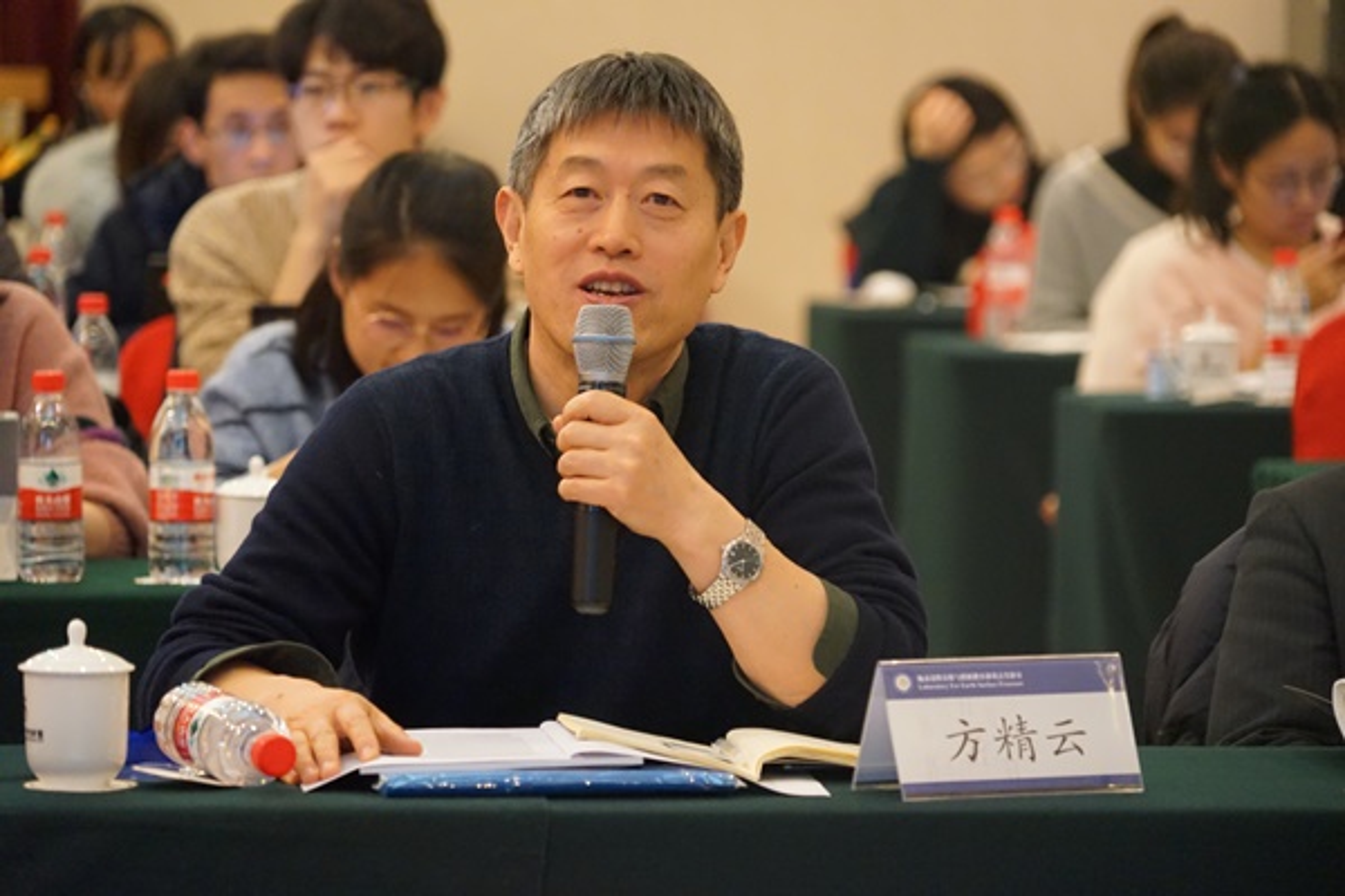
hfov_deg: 9.4
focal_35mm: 219
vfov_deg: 6.3
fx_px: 8181
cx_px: 672
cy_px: 448
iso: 6400
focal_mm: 219
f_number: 6.3
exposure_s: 1/50
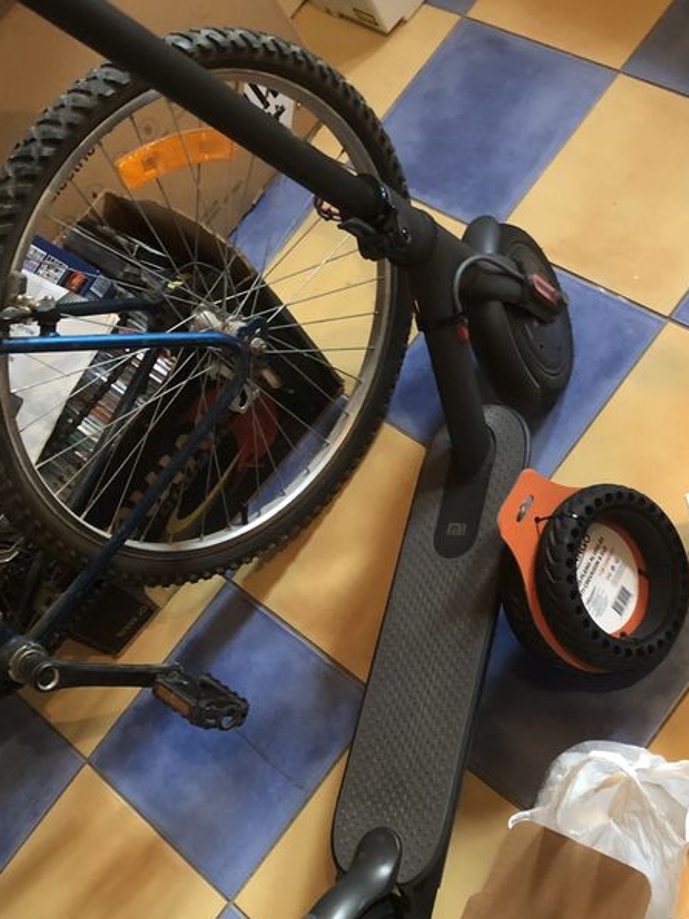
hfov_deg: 30.7
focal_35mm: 47
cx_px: 432
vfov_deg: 40.3
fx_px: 1247
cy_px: 540
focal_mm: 3.99
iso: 80
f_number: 1.8
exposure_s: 1/7
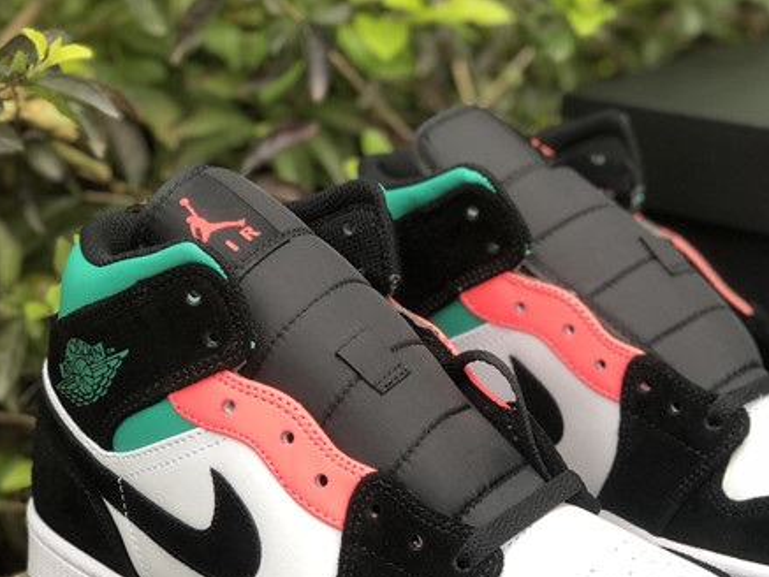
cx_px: 551
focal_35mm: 88
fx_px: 1955
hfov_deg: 22.1
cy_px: 400
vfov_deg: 16.7
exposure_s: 1/60
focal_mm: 6
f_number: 2.4
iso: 40
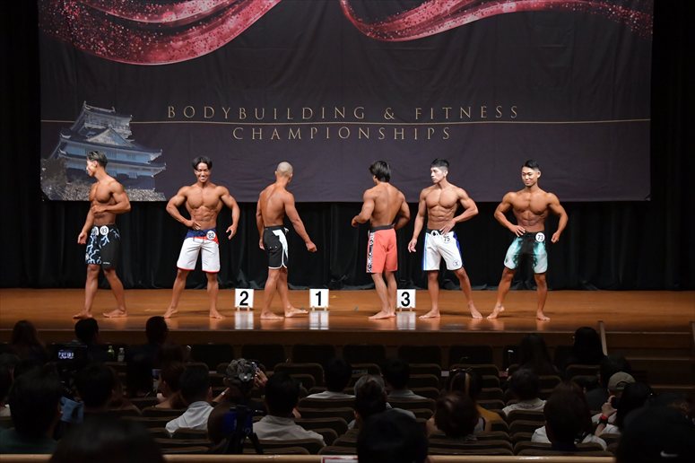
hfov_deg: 19.5
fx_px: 2026
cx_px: 348
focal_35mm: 105
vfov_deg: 13.0
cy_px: 232
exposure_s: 1/400
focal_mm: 70
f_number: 5.6
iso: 5000
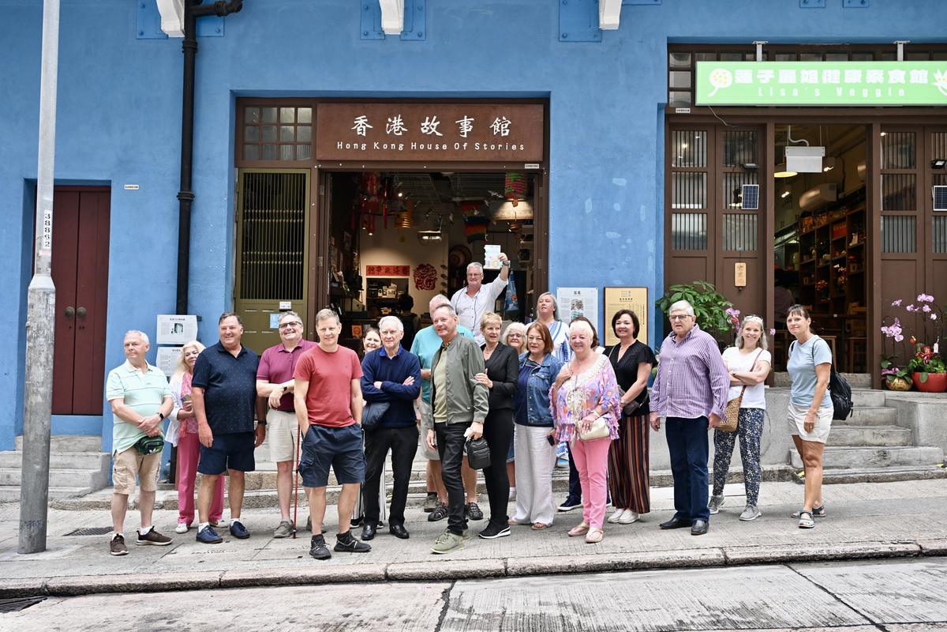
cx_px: 474
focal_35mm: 34
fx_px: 894
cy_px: 316
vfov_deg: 38.9
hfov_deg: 55.8
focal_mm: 34
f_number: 5
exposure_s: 1/160
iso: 500
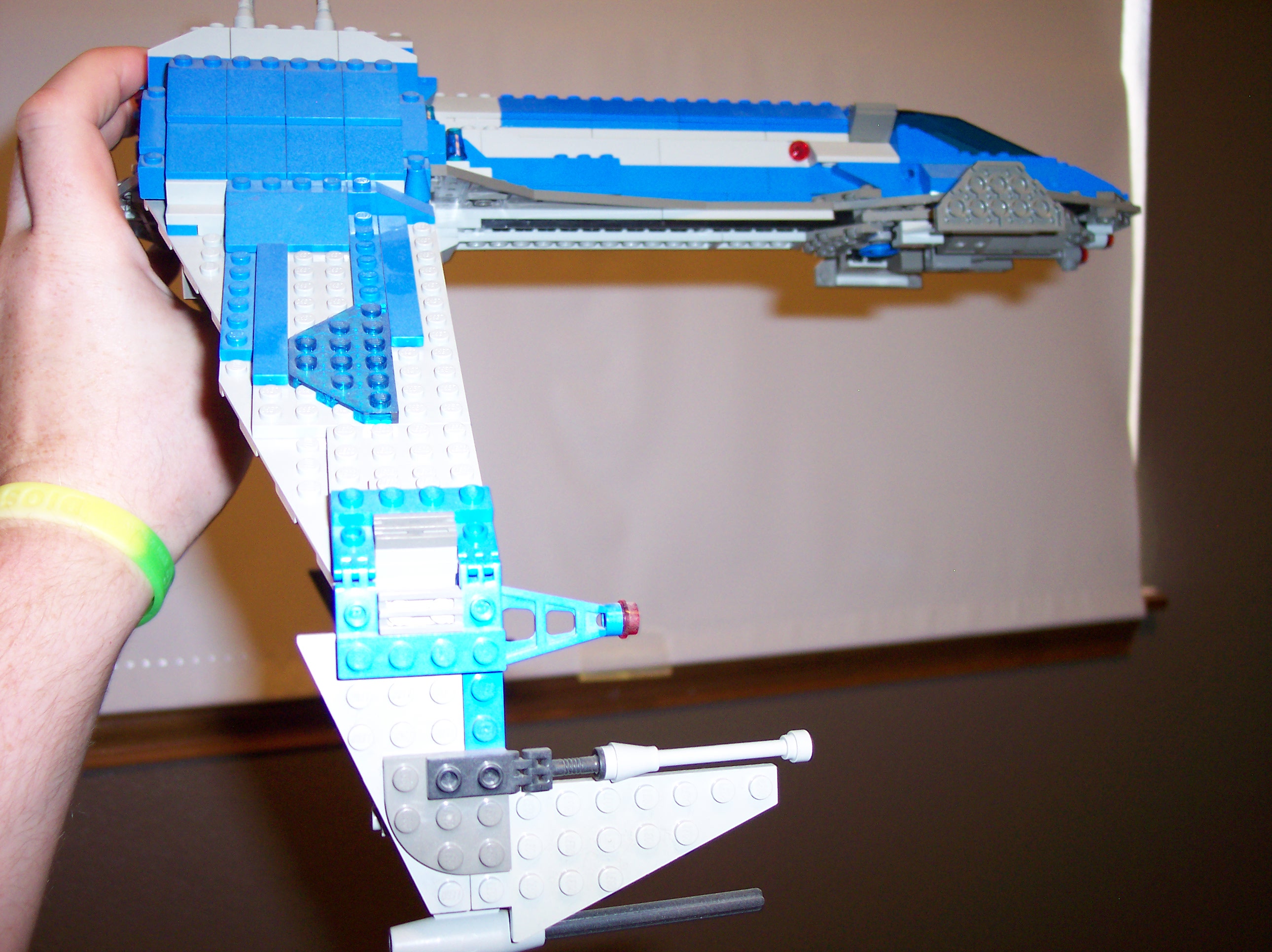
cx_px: 636
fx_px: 1396
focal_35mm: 38
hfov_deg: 49.0
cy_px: 476
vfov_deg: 37.7
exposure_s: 1/30
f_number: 2.8
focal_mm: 8
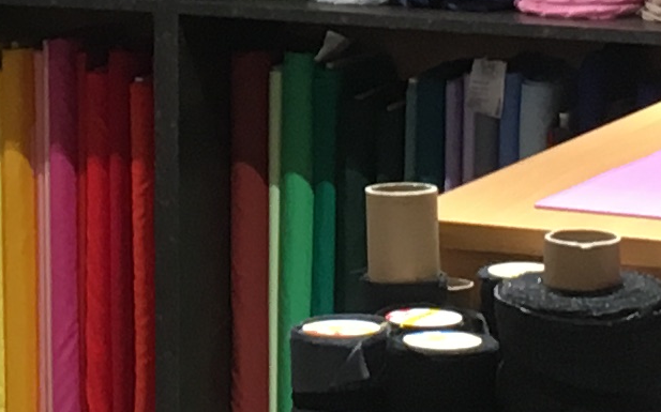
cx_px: -22
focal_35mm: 201
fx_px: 3619
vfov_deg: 6.5
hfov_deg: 10.3
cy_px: -102
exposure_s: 1/33
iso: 80
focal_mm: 4.15
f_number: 2.2
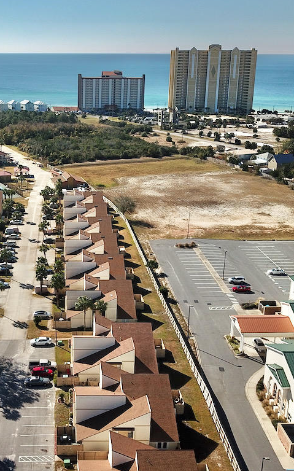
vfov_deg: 43.5
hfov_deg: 27.6
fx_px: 590
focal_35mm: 46
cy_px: 236
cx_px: 77
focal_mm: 4.73
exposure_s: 1/2237
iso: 100
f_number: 2.2
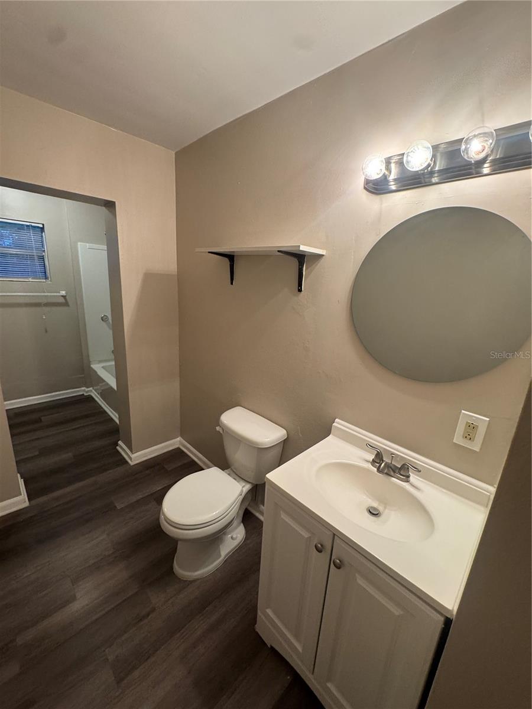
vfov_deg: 102.1
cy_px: 354
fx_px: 287
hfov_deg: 85.7
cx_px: 266
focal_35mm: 14
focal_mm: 2.22
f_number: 2.2
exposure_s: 1/60
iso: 250
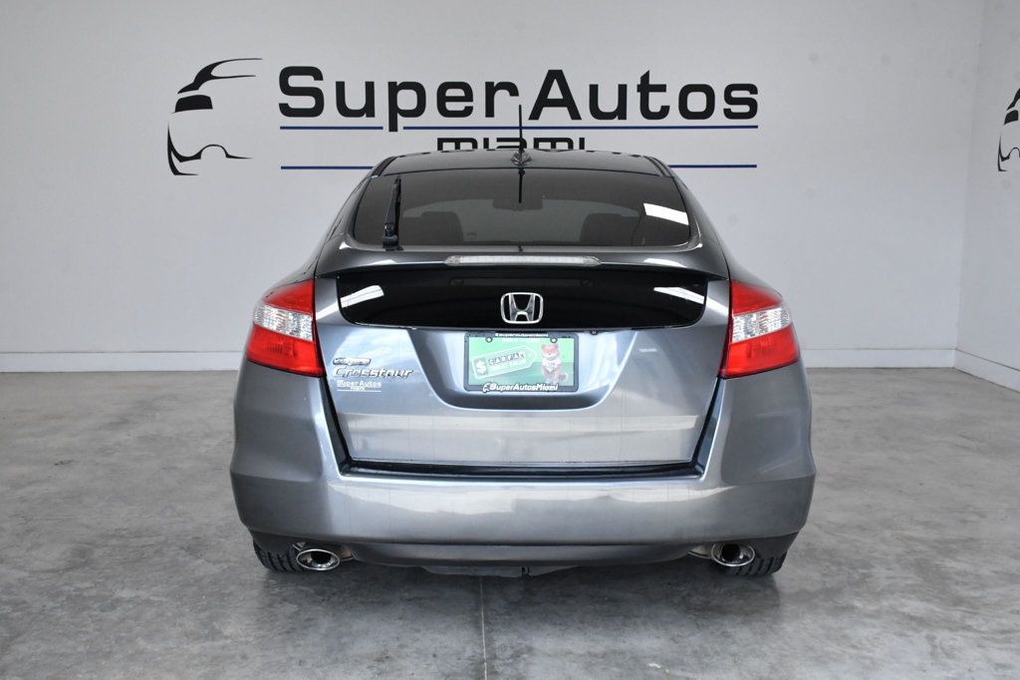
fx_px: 1105
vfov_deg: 34.2
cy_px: 340
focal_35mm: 39
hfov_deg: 49.6
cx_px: 510
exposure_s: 1/500
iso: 2500
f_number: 11
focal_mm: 26
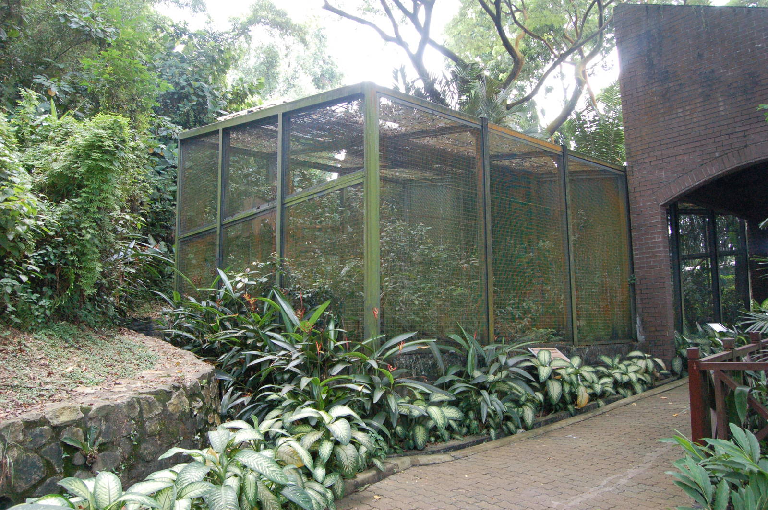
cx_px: 384
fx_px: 576
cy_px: 255
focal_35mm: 27
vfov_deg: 47.9
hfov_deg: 67.4
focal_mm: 18
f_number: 5.6
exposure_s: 1/125
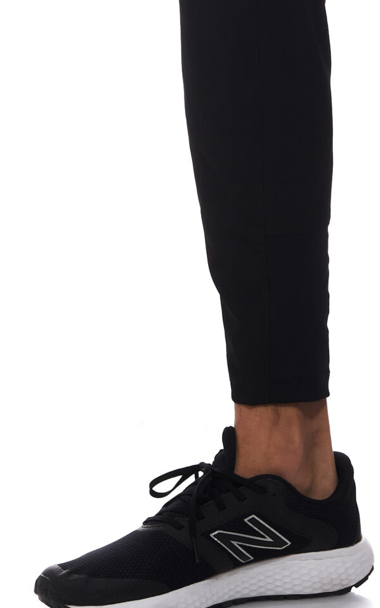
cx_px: 425
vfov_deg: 9.0
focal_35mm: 232
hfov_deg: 5.6
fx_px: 3847
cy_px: -55
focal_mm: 85
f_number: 10
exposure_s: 1/125
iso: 200
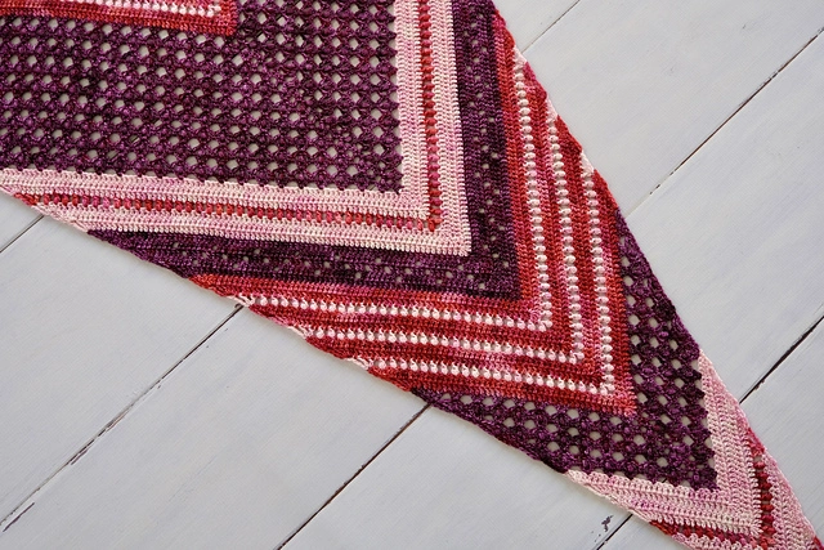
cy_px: 275
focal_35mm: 41
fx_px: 939
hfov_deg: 47.4
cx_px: 412
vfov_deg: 32.6
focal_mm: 27.5
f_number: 4
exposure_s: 1/100
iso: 800
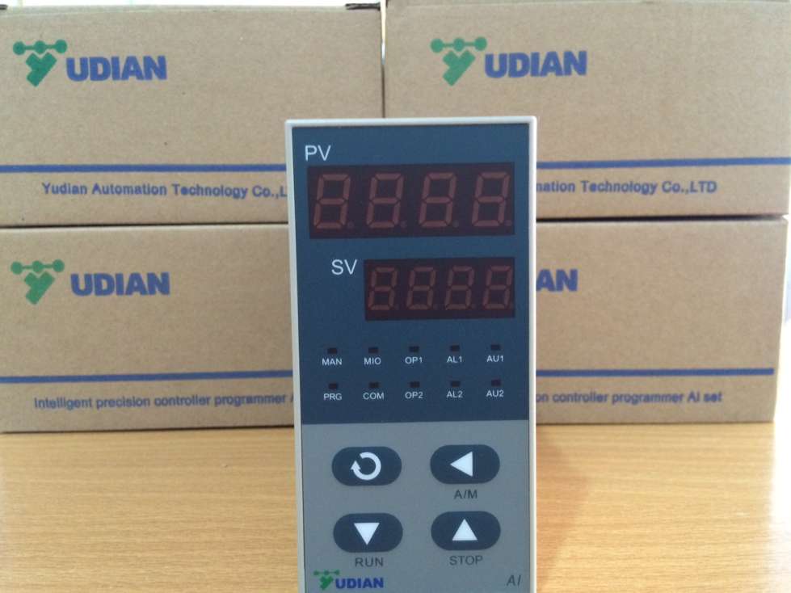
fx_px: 663
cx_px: 396
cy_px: 296
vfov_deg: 48.2
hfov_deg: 61.7
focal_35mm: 29
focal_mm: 4.15
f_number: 2.2
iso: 320
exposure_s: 1/17
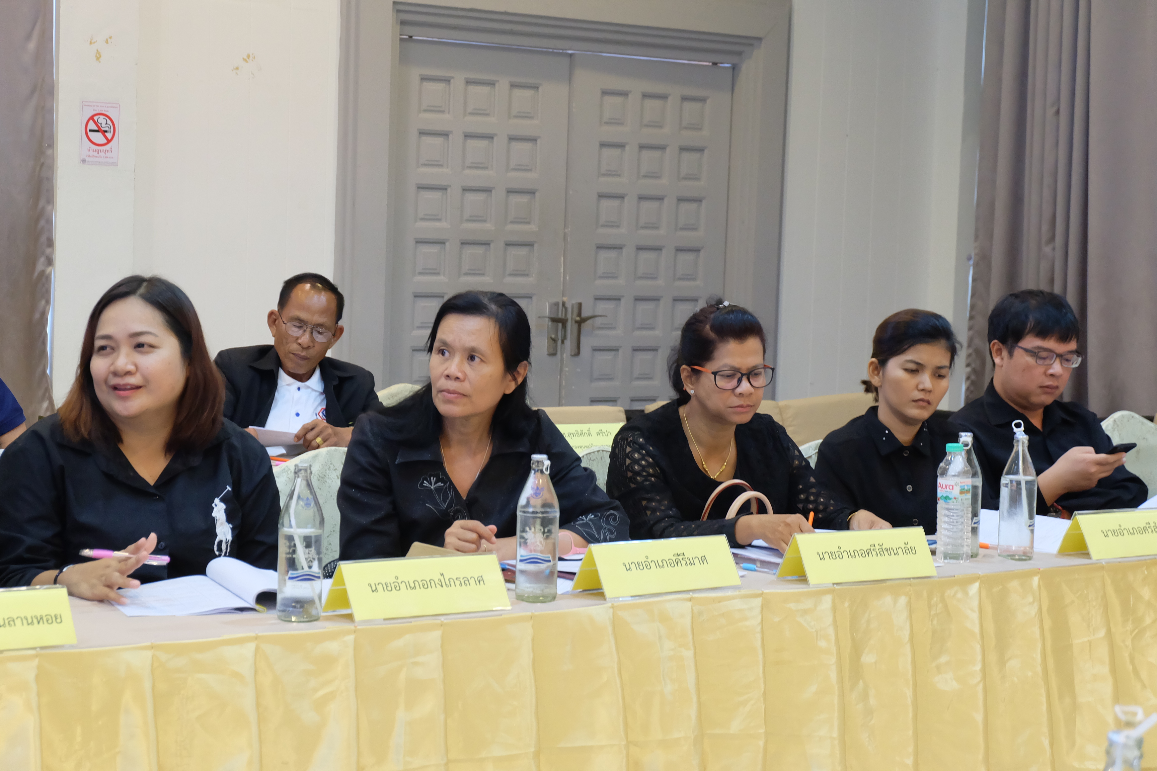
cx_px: 578
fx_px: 2410
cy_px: 386
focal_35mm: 75
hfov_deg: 27.0
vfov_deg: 18.2
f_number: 5.6
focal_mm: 50
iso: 3200
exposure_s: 1/20
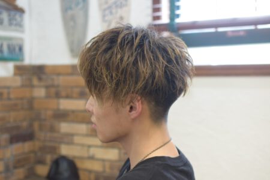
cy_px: 90
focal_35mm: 52
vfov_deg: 25.8
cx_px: 135
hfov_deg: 37.9
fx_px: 394
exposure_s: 1/60
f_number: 2.8
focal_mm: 35
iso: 900
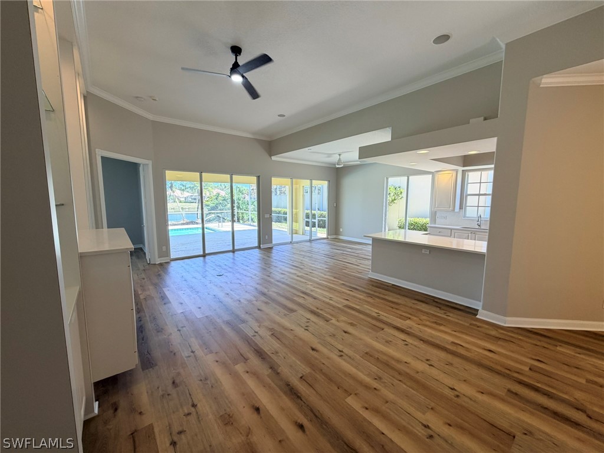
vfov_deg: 85.7
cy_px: 226
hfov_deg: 102.1
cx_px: 302
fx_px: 244
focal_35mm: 14
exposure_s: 1/120
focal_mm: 2.22
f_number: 2.2
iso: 80
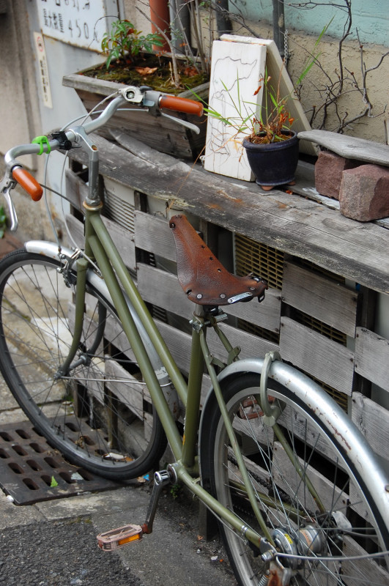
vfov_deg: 26.0
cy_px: 293
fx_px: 1268
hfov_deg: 17.4
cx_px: 194
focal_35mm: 78
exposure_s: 1/200
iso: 200
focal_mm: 52
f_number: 4.8
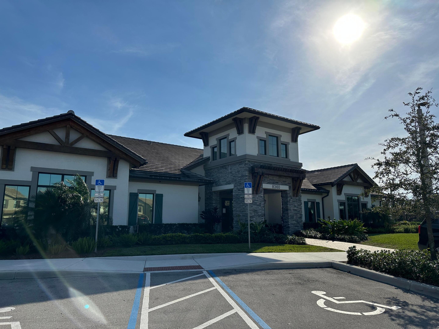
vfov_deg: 56.8
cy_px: 164
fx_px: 304
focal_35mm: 24
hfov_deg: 71.6
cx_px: 220
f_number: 1.78
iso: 80
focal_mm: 6.86
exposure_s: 1/10753
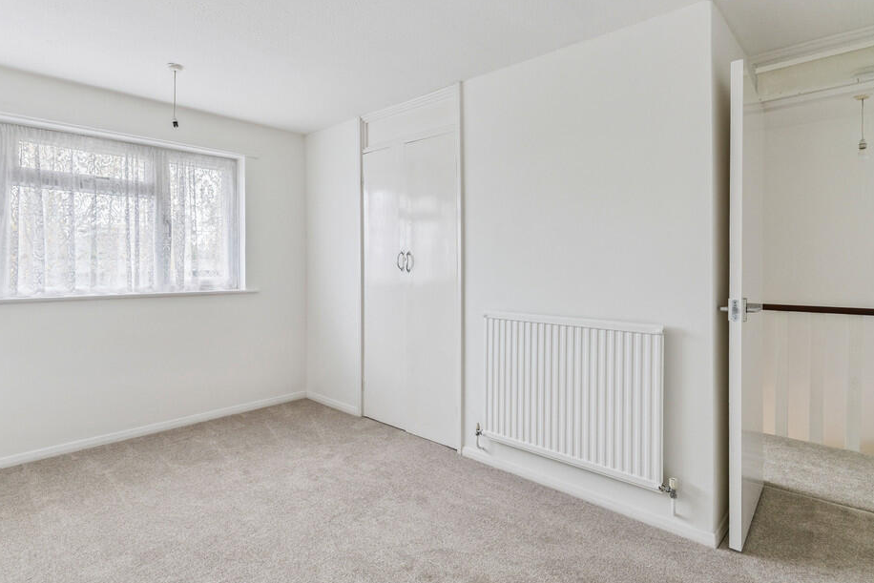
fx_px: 461
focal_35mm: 19
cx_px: 392
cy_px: 282
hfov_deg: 86.6
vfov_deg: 64.6
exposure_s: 1/80
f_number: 6.3
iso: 800
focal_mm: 17
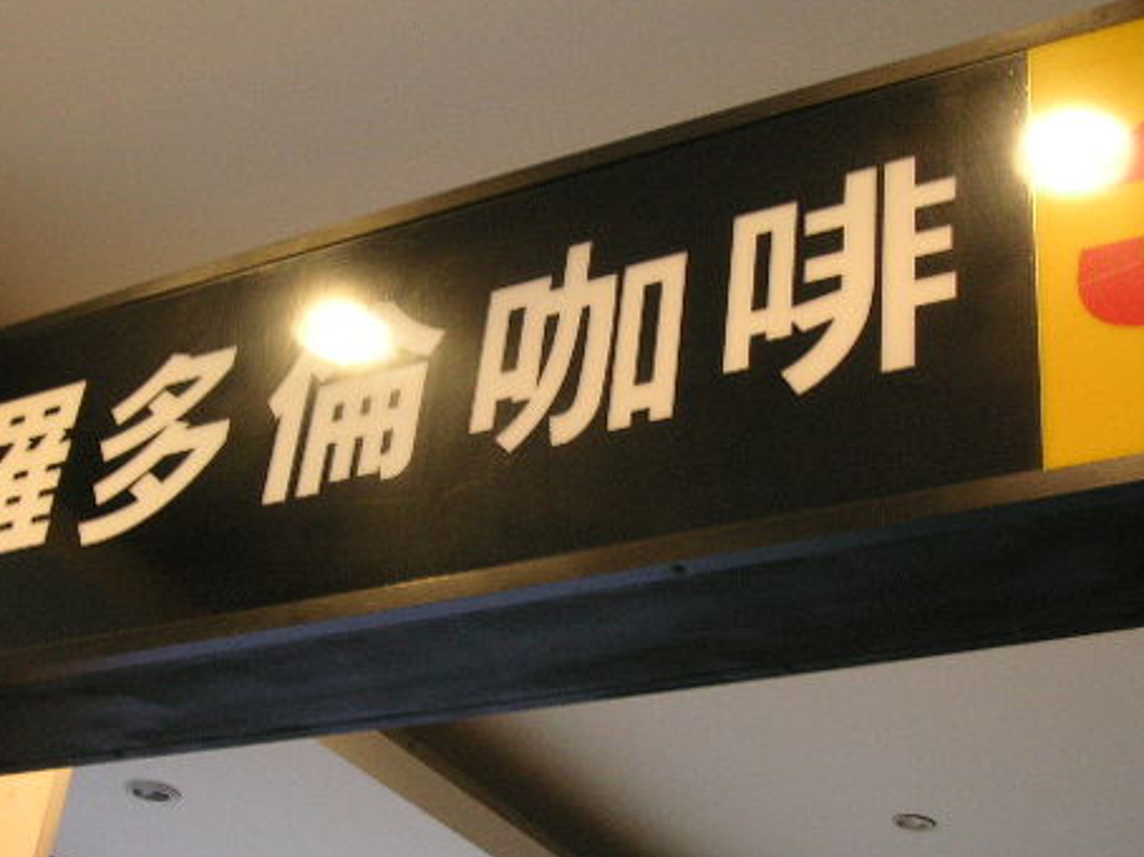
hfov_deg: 36.2
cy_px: 536
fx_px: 1751
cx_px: 562
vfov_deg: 27.4
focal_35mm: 53
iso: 100
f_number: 2.8
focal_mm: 6.1
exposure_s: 1/15
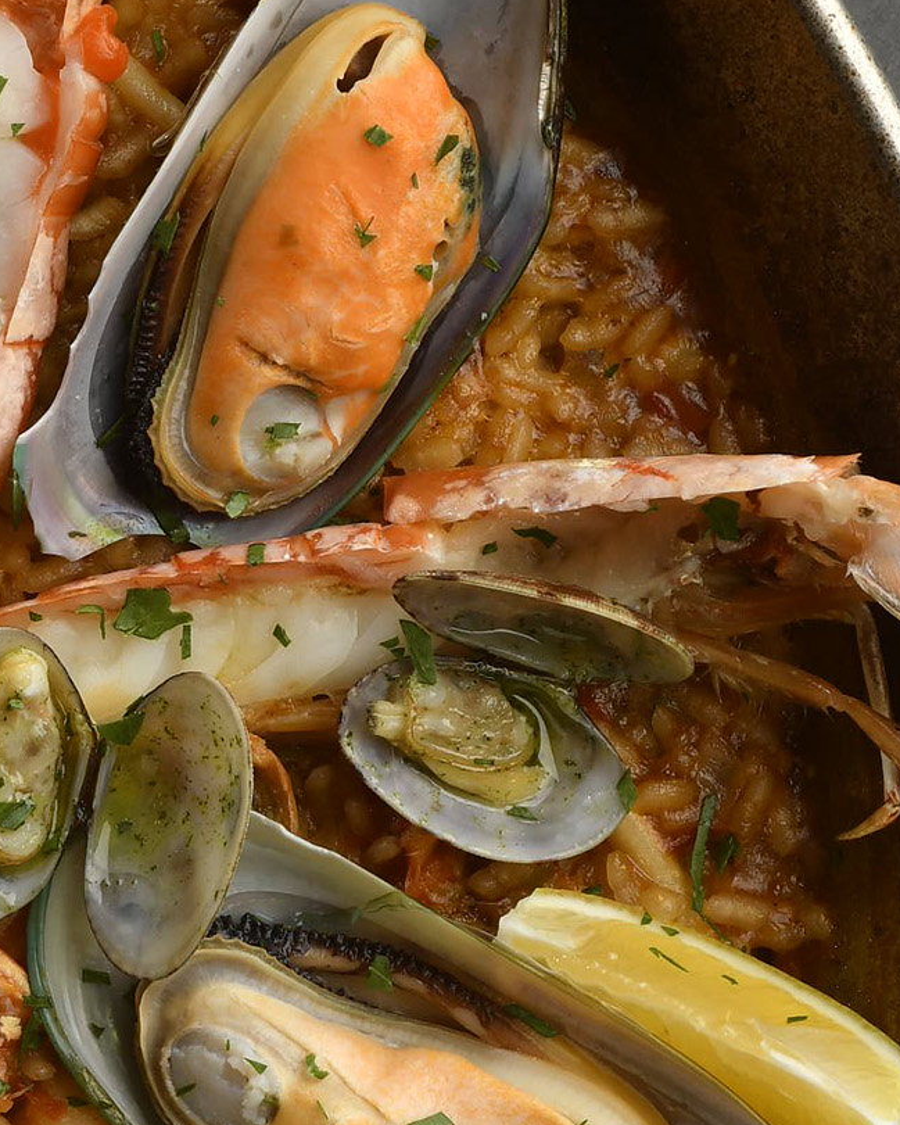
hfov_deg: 6.2
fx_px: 8189
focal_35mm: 246
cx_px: -275
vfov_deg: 7.9
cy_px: 579
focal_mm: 60
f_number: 13
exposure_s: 1/200
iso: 100
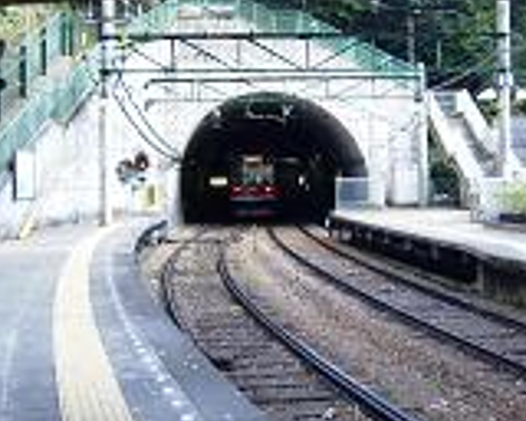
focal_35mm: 70
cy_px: 151
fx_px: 1090
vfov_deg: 21.8
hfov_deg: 27.1
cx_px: 273
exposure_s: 1/60
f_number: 2.6
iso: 160
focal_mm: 4.9
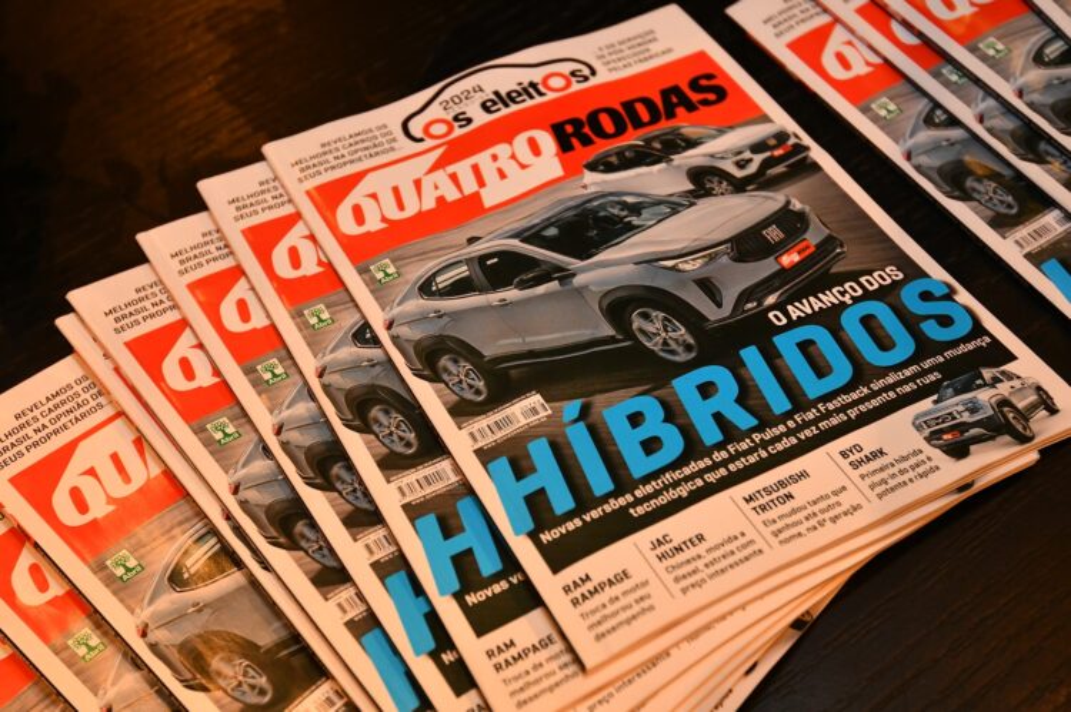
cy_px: 356
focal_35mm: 42
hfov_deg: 46.4
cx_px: 536
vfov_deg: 31.9
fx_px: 1249
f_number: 4.5
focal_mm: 35
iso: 1600
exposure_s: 1/80
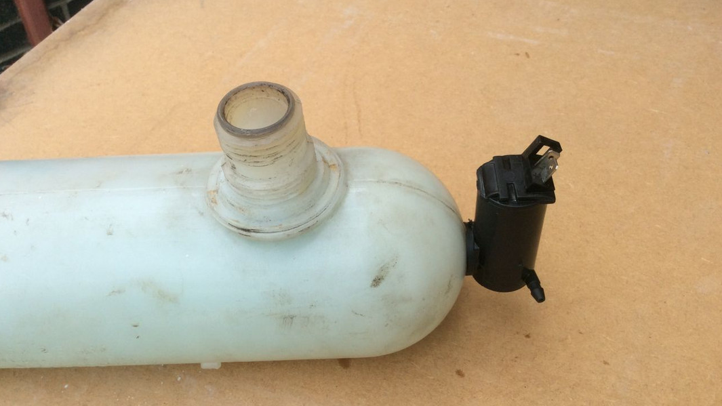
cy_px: 243
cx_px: 360
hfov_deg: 56.6
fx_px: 670
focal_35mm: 35
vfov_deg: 33.6
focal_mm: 3.3
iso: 32
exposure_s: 1/650
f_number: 2.4
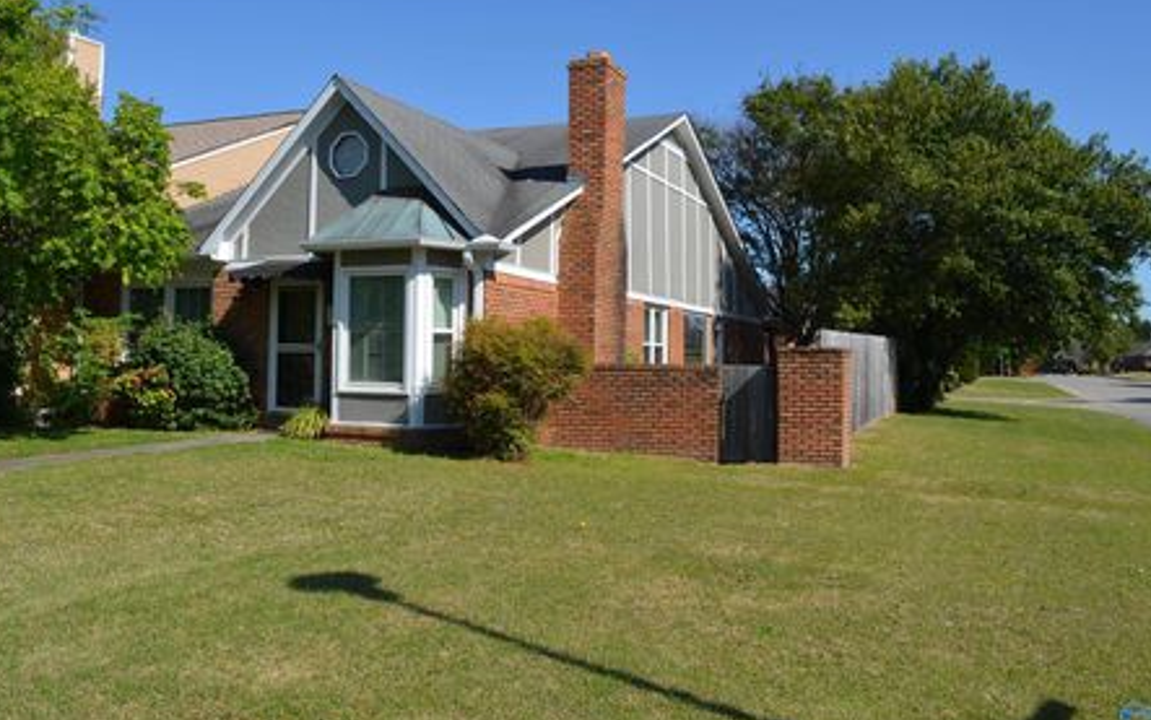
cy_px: 308
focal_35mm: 31
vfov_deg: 40.5
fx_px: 973
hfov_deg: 61.2
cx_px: 574
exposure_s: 1/250
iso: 110
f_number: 8
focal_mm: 18
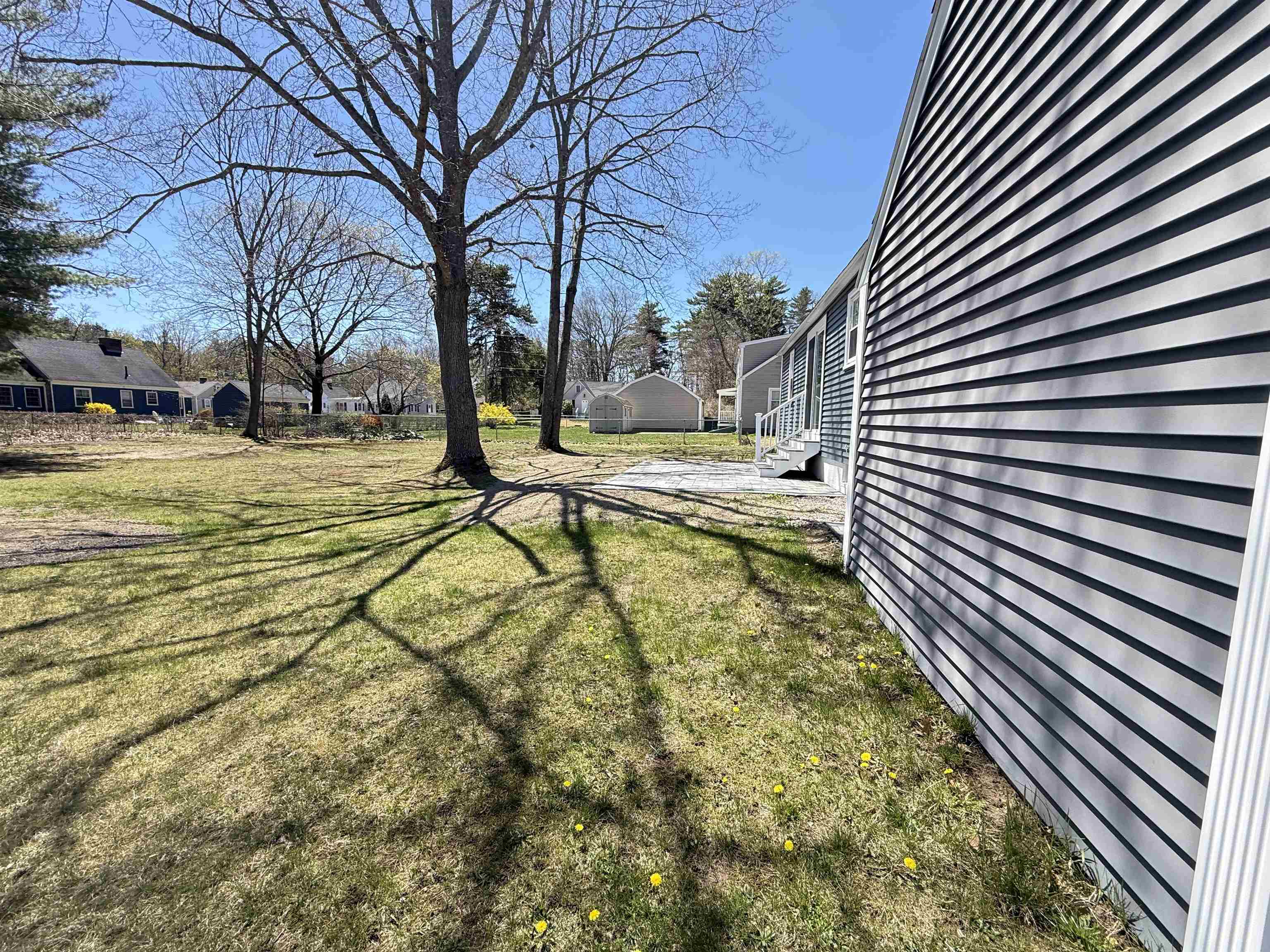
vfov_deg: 85.7
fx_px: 514
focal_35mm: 14
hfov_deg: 102.1
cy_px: 476
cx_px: 635
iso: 50
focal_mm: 2.22
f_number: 2.2
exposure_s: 1/734
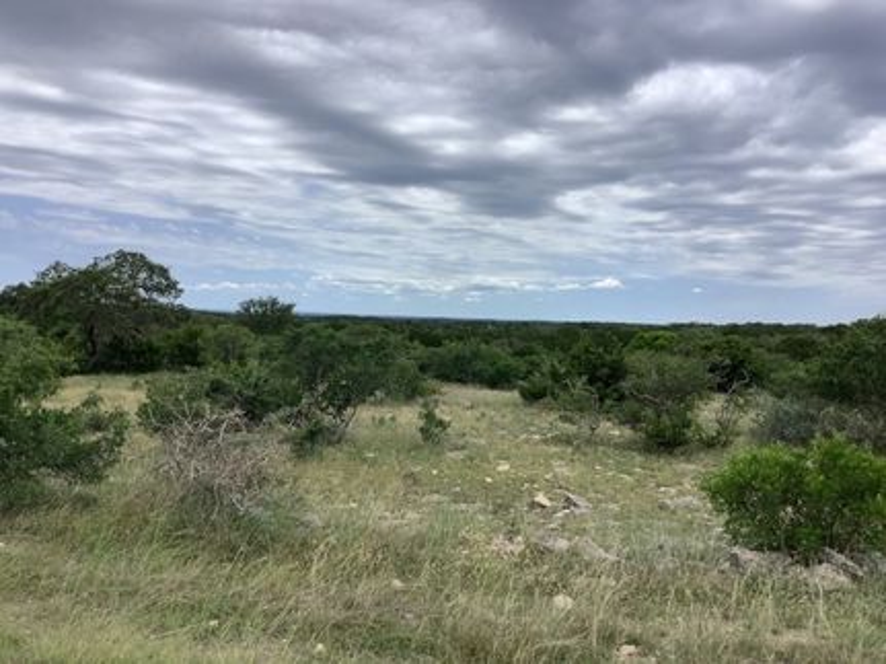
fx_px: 793
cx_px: 443
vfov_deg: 45.4
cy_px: 332
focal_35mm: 31
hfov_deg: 58.4
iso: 25
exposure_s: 1/1942
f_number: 2.4
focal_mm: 3.3
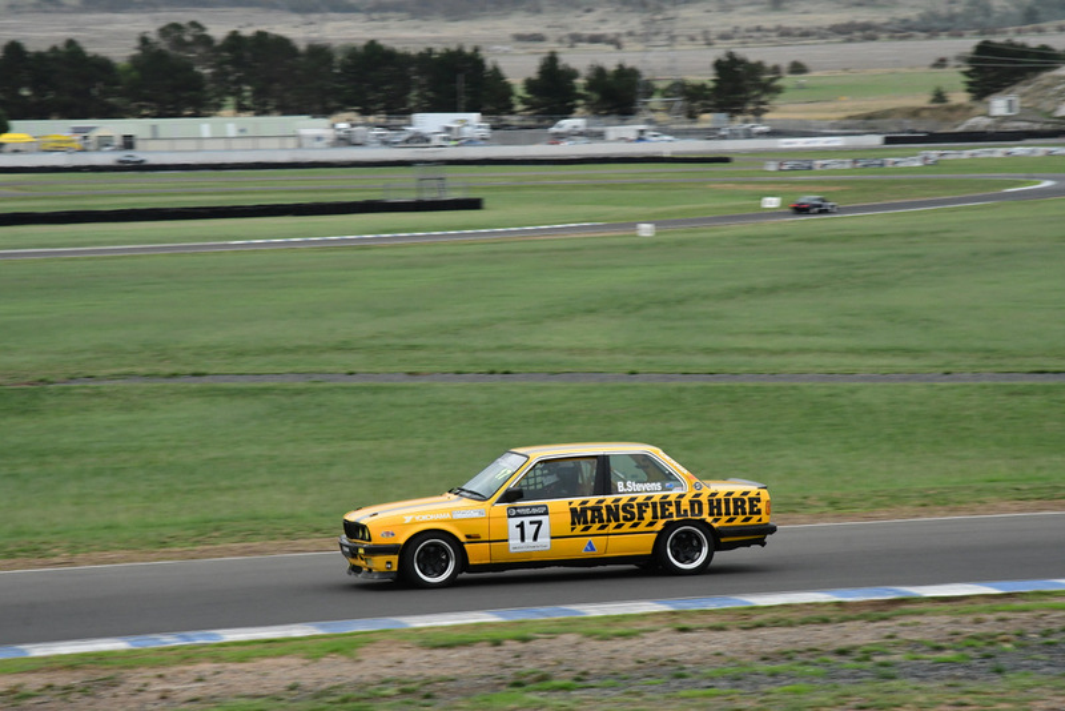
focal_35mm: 120
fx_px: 3551
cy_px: 356
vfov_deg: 11.4
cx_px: 532
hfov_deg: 17.1
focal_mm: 80
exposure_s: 1/320
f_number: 11
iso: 1600
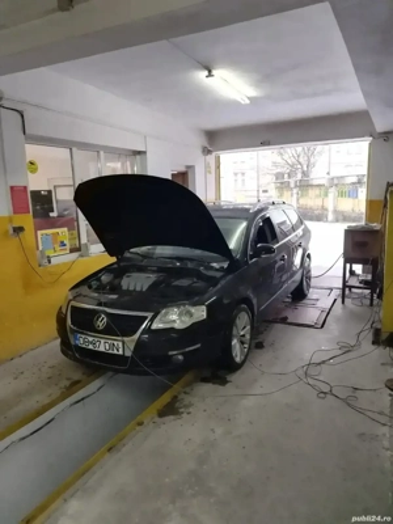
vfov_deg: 67.3
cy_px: 262
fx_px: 394
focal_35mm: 26
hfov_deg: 53.1
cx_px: 196
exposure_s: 1/100
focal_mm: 6.24
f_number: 1.8
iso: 2796
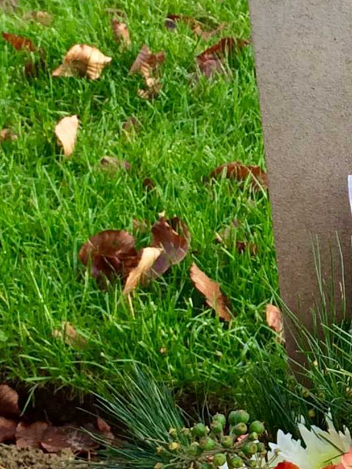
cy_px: 260
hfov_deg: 10.5
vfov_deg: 14.8
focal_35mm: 133
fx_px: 1803
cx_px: 622
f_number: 2.2
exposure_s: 1/208
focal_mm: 4.15
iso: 32
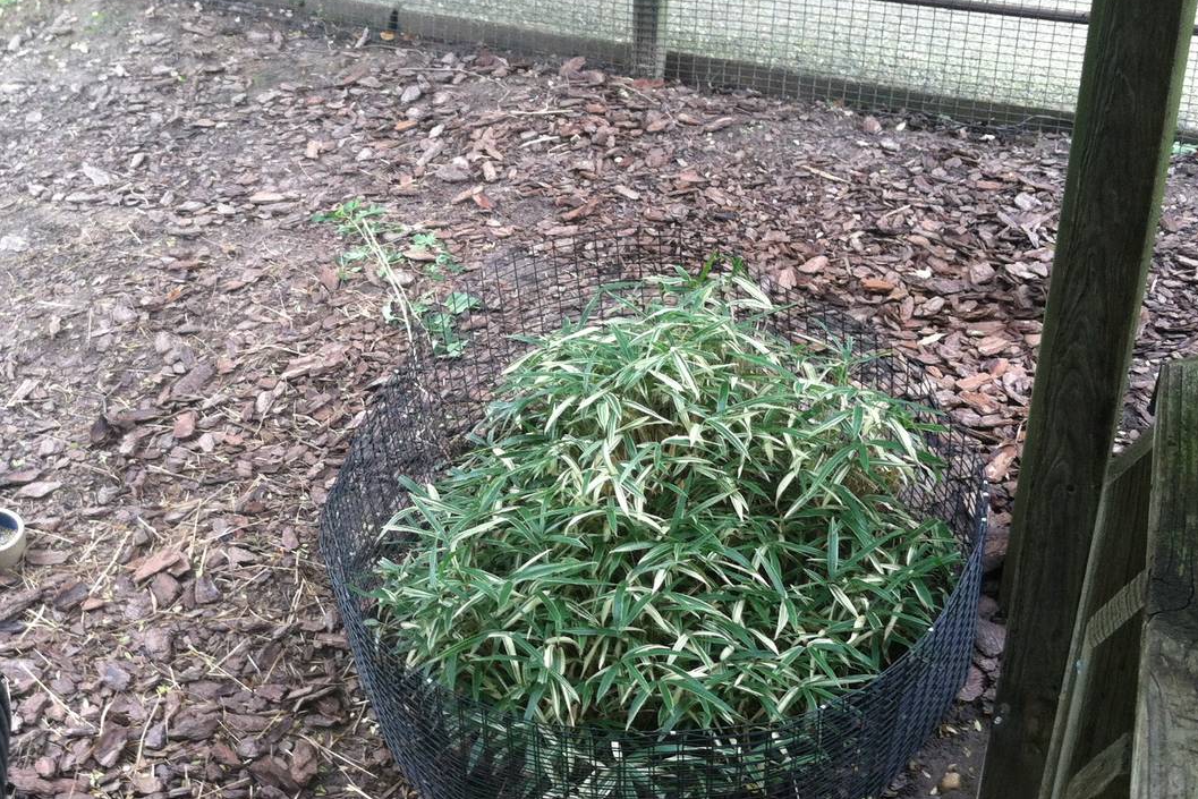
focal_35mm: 55
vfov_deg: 24.5
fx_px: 1830
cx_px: 362
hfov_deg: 35.7
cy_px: 517
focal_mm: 3.85
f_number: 2.8
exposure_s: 1/33
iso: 80
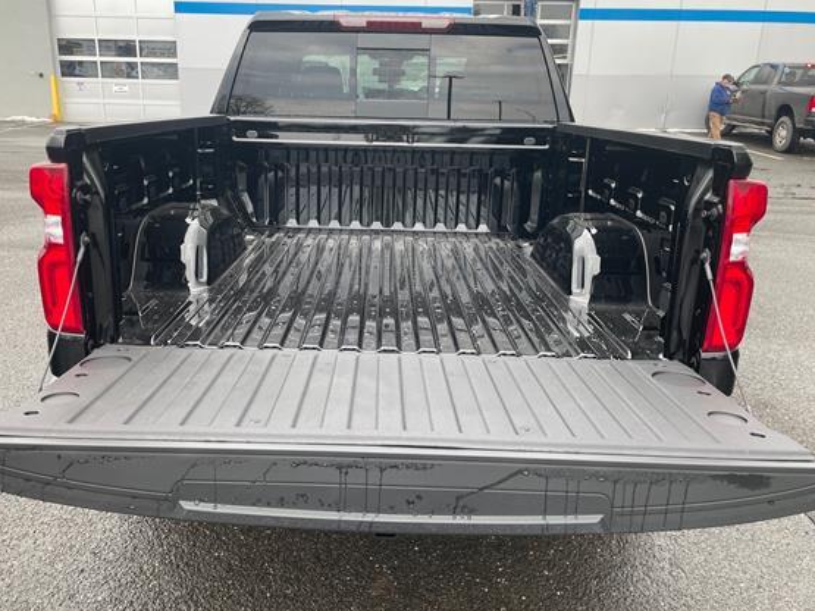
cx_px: 373
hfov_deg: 59.9
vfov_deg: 46.7
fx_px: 706
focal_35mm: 30
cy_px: 281
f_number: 1.6
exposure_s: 1/152
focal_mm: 4.2
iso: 32
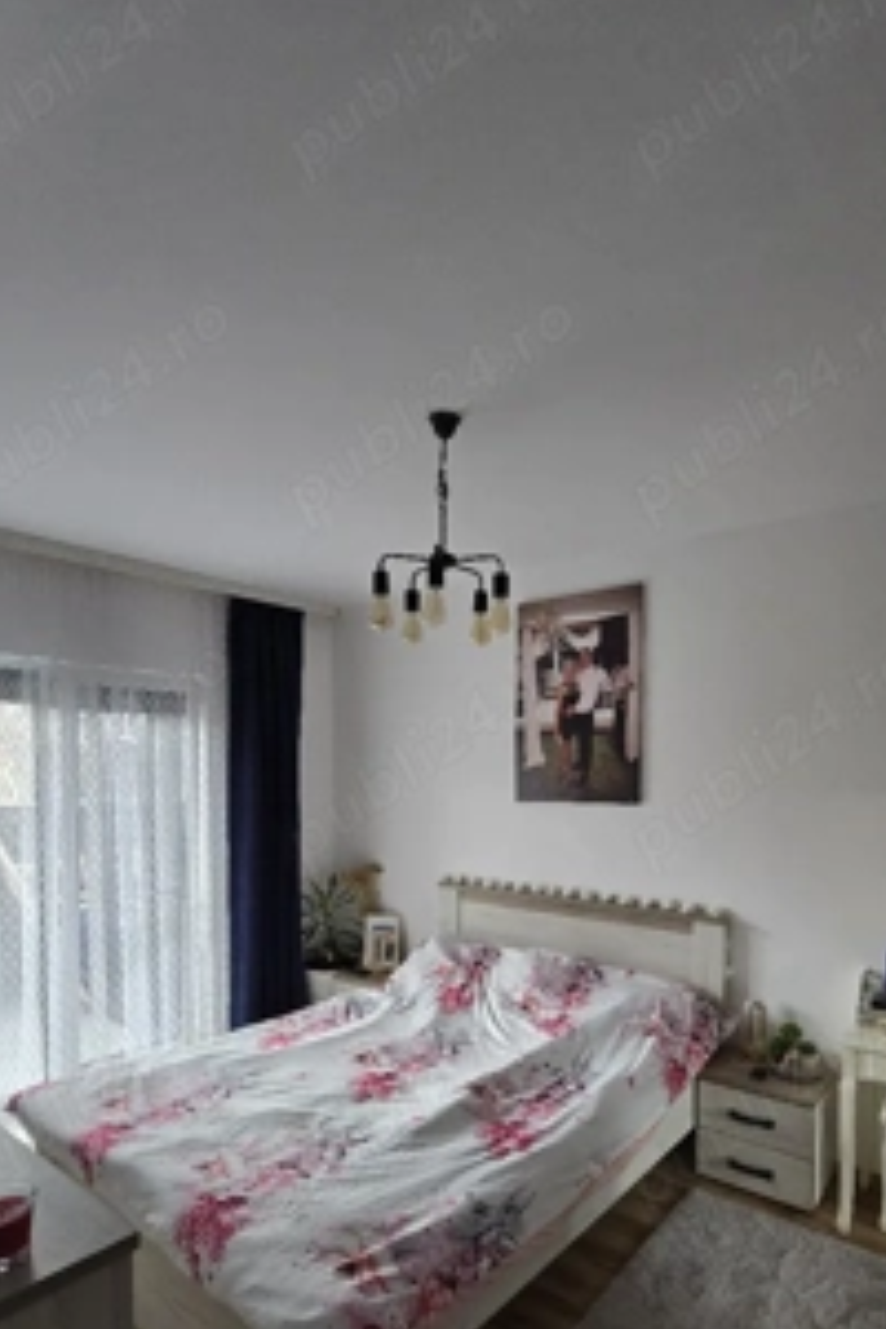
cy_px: 806
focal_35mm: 18
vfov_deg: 88.7
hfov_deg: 66.9
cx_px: 518
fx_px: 664
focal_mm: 2.2
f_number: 2.2
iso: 200
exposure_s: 1/50.3
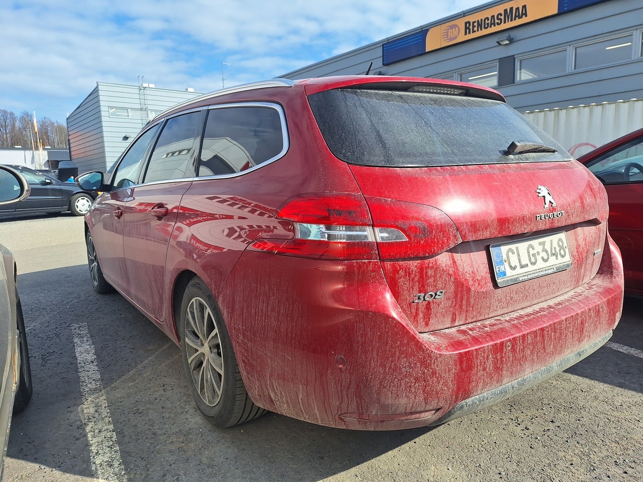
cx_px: 322
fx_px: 427
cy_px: 241
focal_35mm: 23
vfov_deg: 58.9
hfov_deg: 73.9
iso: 40
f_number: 1.8
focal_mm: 5.54
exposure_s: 1/2410
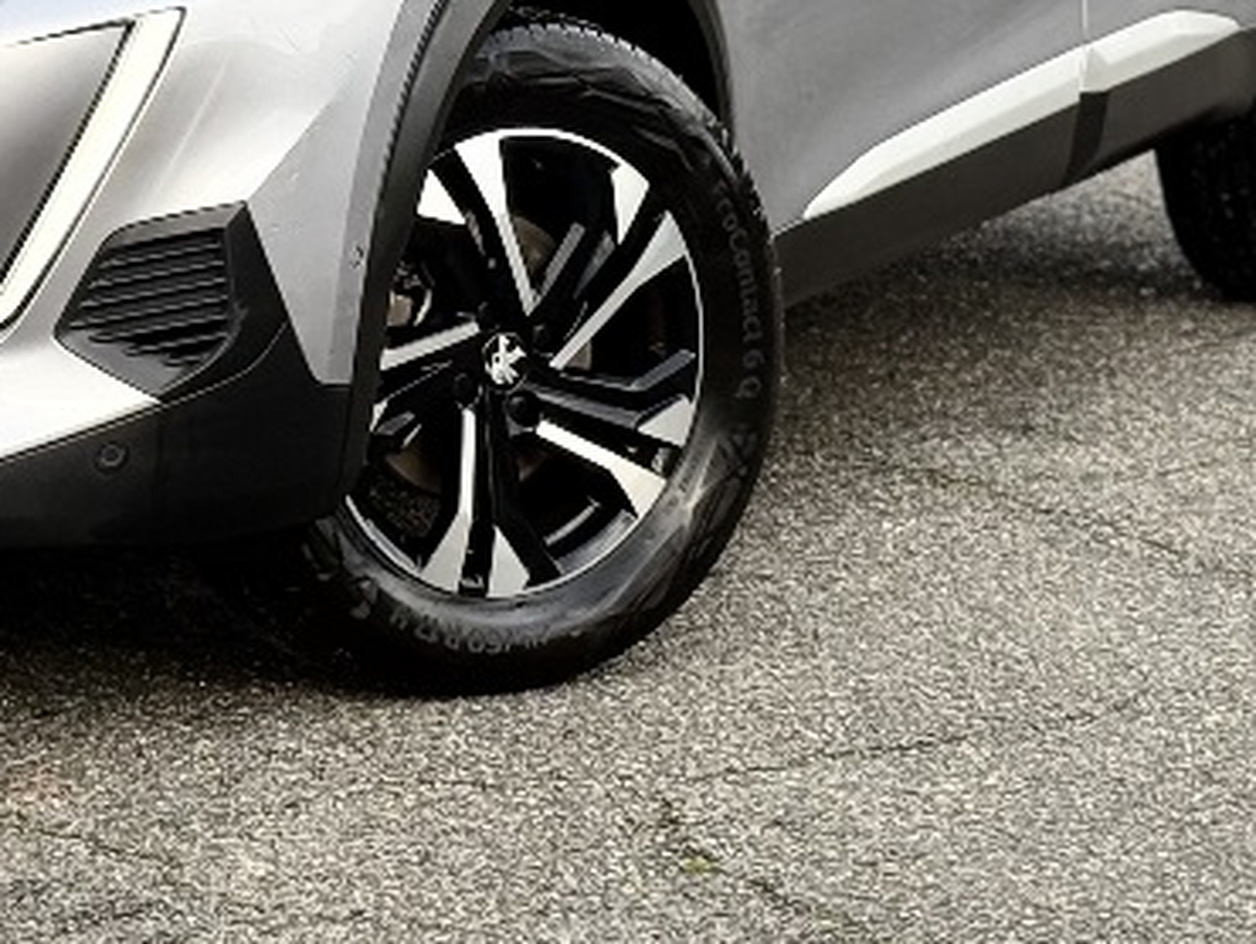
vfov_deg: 8.9
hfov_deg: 11.9
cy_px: 78
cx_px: 251
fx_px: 6027
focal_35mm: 166
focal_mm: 6.76
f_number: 1.78
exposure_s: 1/778
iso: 64
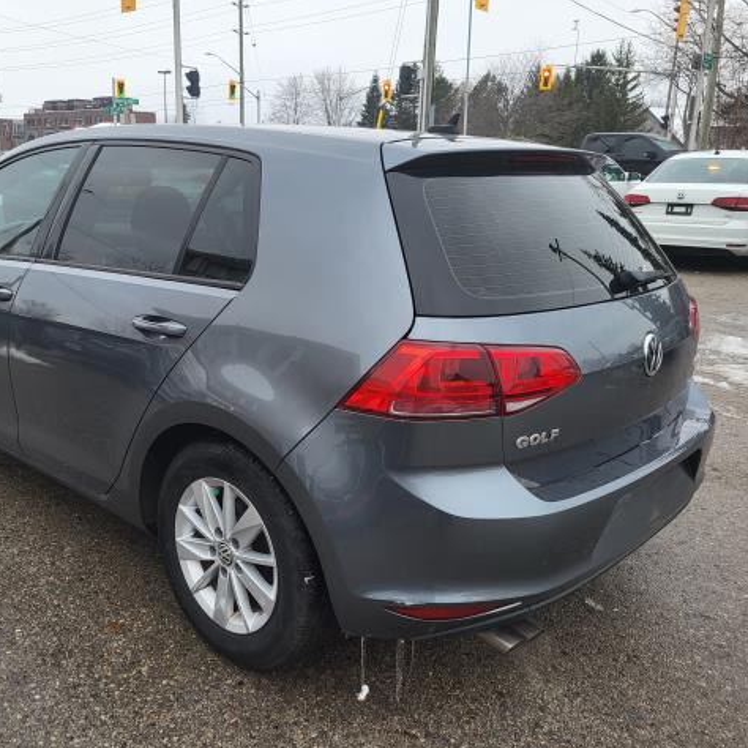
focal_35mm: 31
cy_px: 376
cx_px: 271
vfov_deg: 52.5
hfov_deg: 51.9
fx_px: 758
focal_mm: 5.4
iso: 50
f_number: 1.8
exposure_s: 1/120
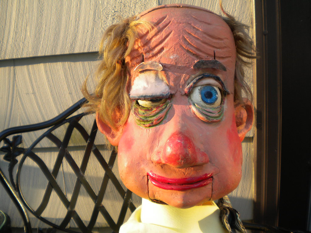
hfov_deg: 52.6
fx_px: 314
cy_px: 116
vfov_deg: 40.7
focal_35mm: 35
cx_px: 156
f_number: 3.1
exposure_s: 1/57
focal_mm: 6.3
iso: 81
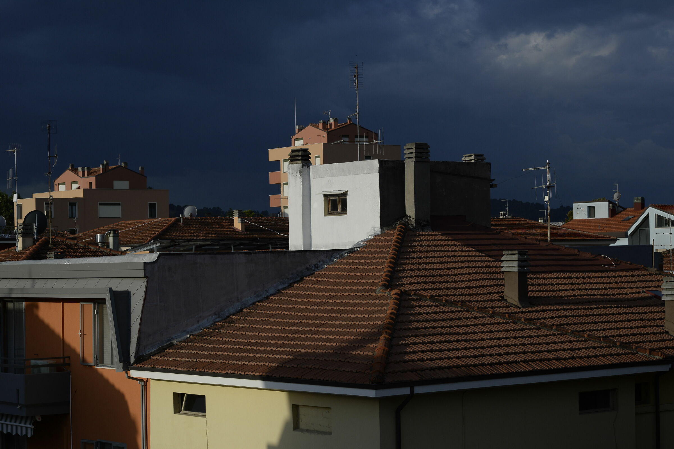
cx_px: 337
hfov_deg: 23.9
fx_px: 1590
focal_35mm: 85
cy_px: 224
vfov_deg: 16.1
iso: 400
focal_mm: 85
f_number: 11
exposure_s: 1/1000
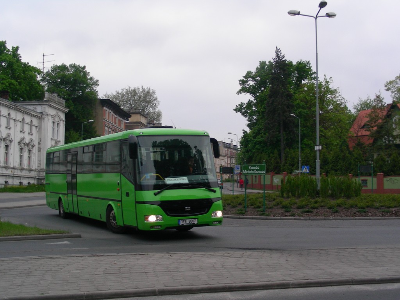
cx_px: 200
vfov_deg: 30.3
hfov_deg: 39.7
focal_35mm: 48
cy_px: 150
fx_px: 555
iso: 50
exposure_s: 1/91.8
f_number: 3.5
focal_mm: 8
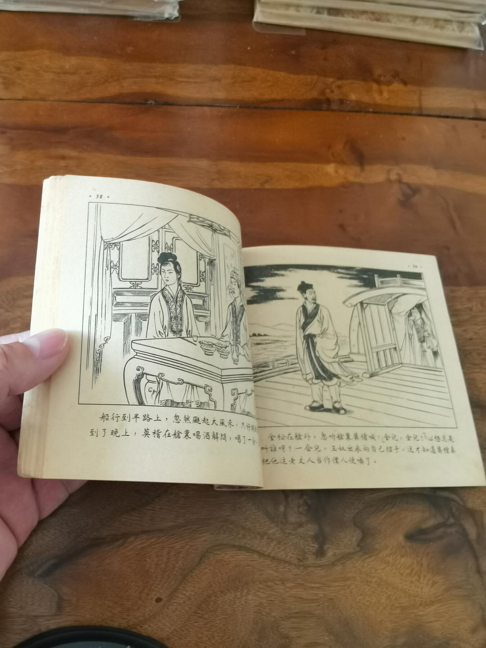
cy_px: 324
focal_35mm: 27
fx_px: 505
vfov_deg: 65.3
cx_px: 243
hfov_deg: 51.4
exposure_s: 1/33.3
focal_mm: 2.26
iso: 250
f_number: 2.2
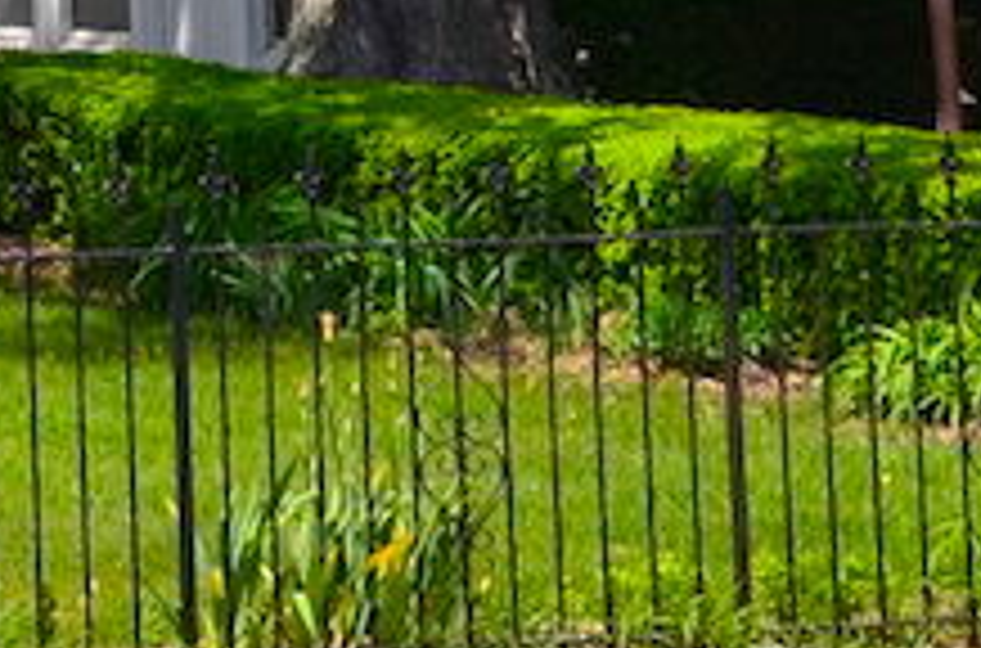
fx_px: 6222
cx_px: -1436
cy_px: -1058
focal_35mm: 229
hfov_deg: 8.2
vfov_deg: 5.7
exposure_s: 1/320
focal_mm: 26
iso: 200
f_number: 10
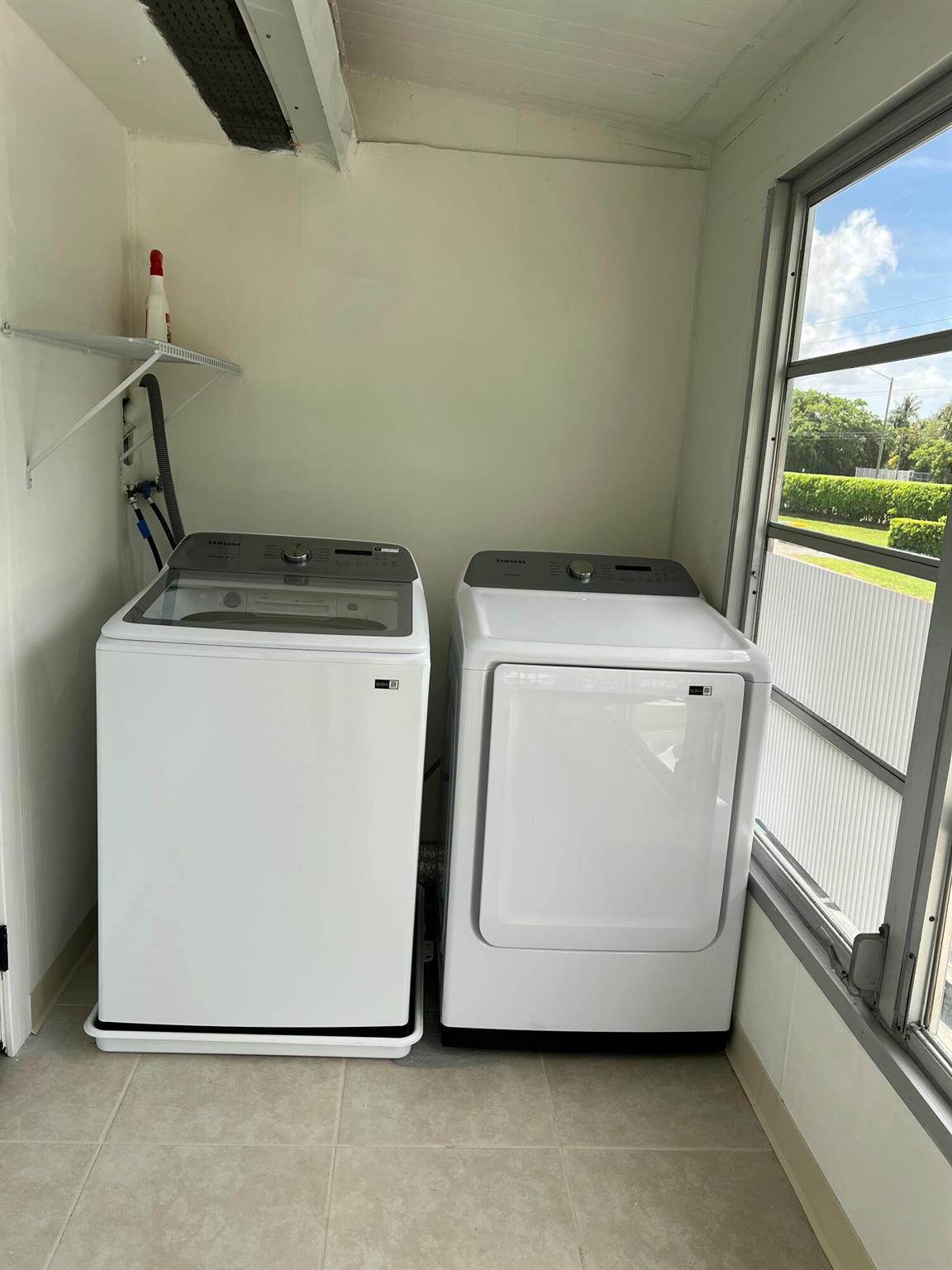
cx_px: 476
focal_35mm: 26
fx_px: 953
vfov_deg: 67.3
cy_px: 635
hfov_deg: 53.1
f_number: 1.5
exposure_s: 1/278
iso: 40
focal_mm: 5.7
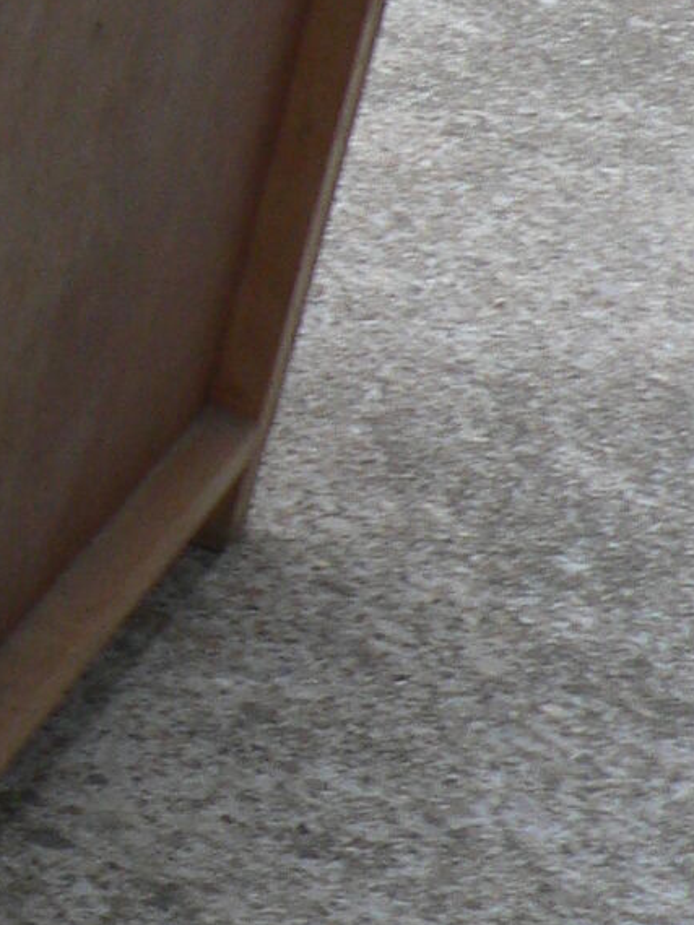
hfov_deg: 8.7
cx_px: -707
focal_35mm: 162
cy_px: 476
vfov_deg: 12.2
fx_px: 4329
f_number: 2.8
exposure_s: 1/30
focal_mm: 6
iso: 80
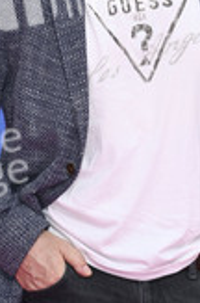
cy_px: 80
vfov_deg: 5.3
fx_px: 3289
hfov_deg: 3.5
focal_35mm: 393
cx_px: 135
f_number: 6.3
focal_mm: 160
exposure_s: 1/250
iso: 250
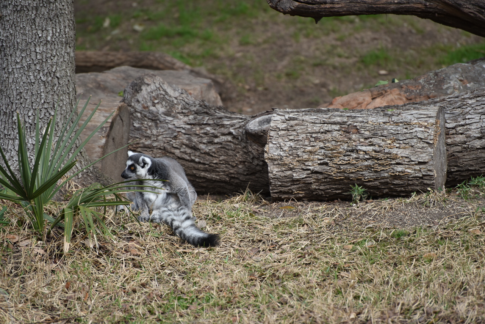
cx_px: 242
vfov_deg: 4.6
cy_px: 162
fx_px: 4042
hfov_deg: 6.9
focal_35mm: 300
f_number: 5.6
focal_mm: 300
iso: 280
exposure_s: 1/640
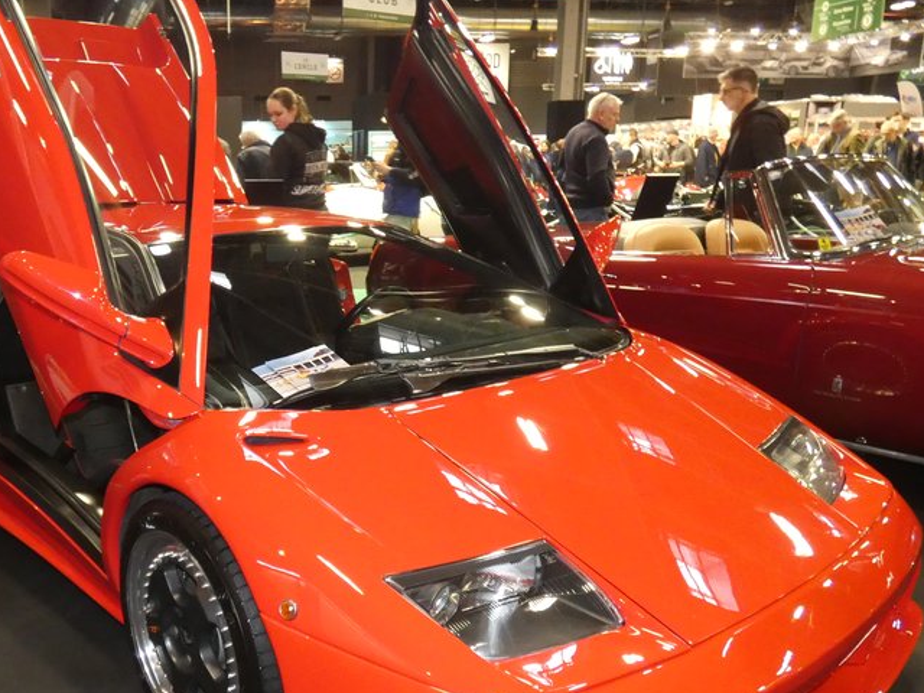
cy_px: 424
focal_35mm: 32
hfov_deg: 55.7
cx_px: 315
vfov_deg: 43.9
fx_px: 854
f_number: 2.8
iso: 640
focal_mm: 3.6
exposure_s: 1/60
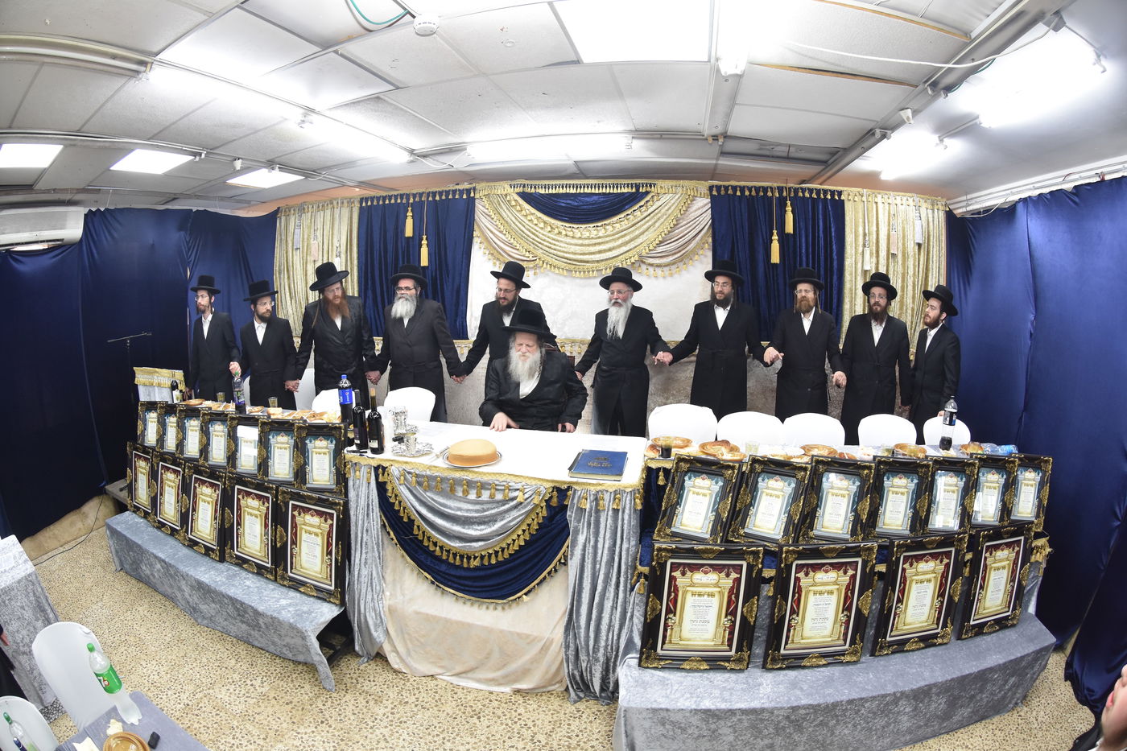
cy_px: 376
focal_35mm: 16
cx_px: 564
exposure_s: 1/80
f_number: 5.6
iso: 1000
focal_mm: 10.5
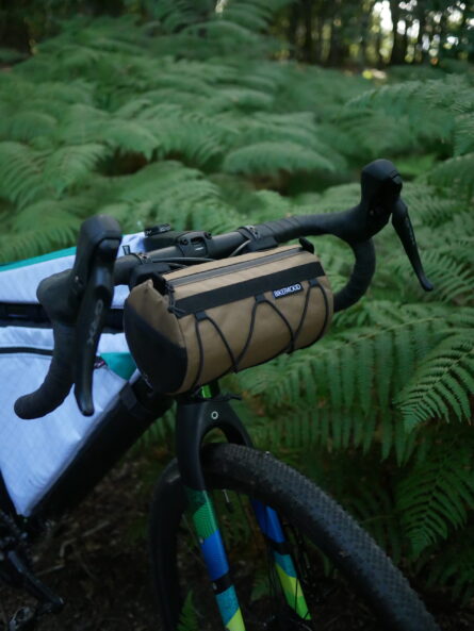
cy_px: 316
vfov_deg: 46.8
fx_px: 730
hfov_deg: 36.0
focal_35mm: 40
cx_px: 237
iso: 3200
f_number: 1.7
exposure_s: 1/2000
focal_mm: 20
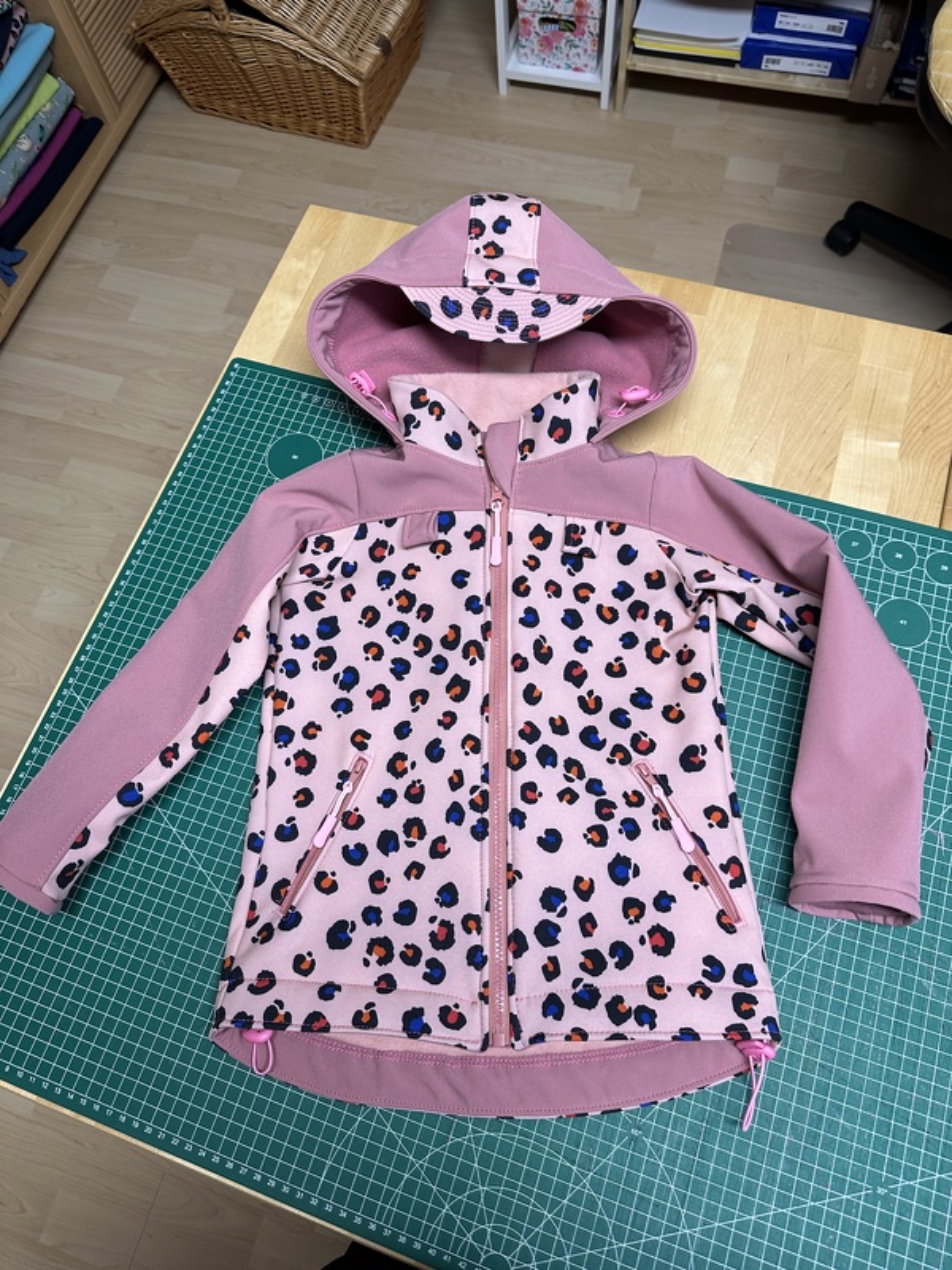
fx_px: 880
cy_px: 635
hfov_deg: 56.8
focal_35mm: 24
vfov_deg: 71.6
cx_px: 476
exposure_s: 1/50
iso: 125
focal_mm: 6.86
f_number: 1.78
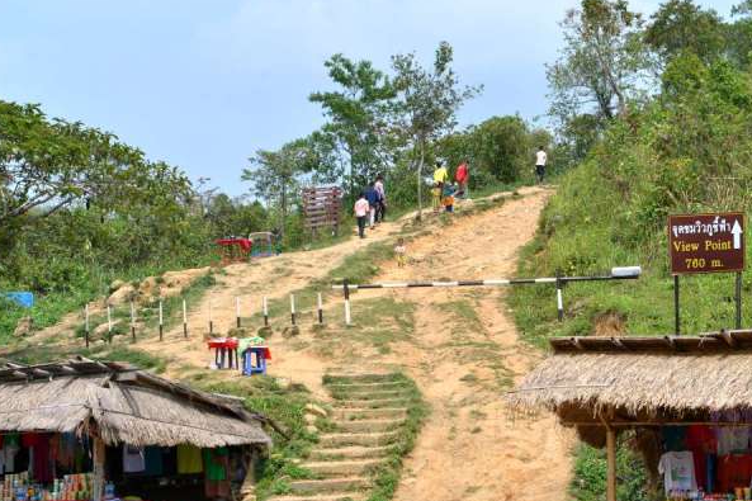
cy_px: 311
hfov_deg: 25.0
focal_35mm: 81
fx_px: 1691
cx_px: 454
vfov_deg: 16.8
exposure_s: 1/200
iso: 100
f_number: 7.1
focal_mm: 60
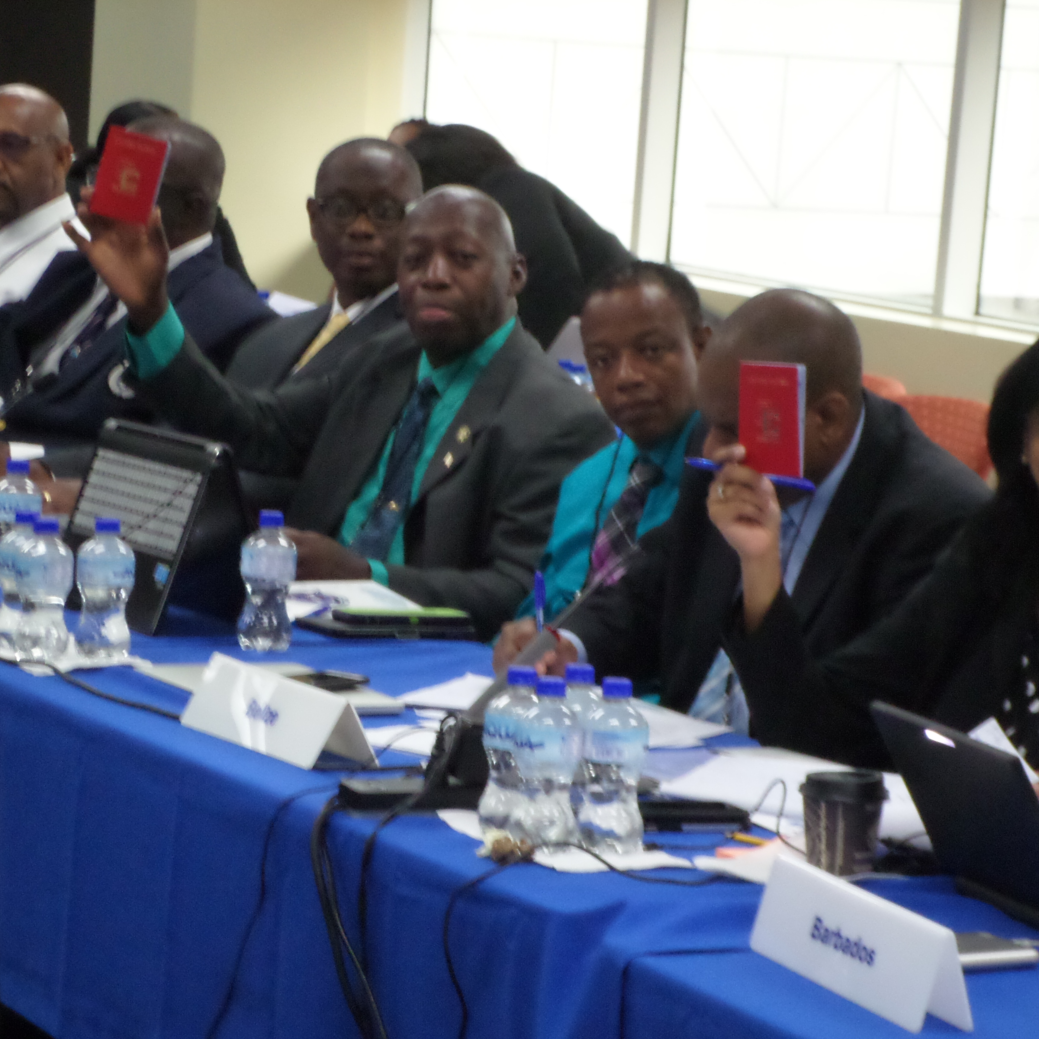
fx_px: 5026
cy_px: 520
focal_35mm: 148
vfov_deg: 11.8
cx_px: 596
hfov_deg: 11.8
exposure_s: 1/15
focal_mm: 22.5
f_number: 6.3
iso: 400
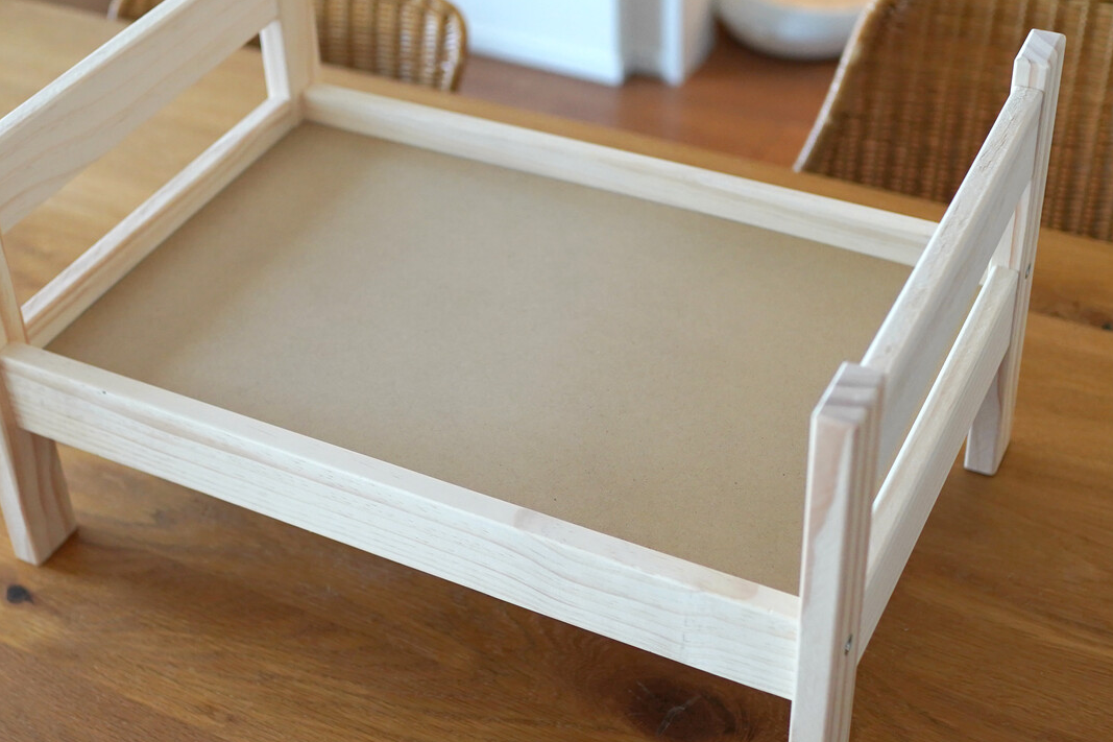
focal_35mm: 54
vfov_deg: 25.0
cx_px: 483
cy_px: 305
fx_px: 1669
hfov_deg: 36.8
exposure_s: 1/160
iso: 1600
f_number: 3.2
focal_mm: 30
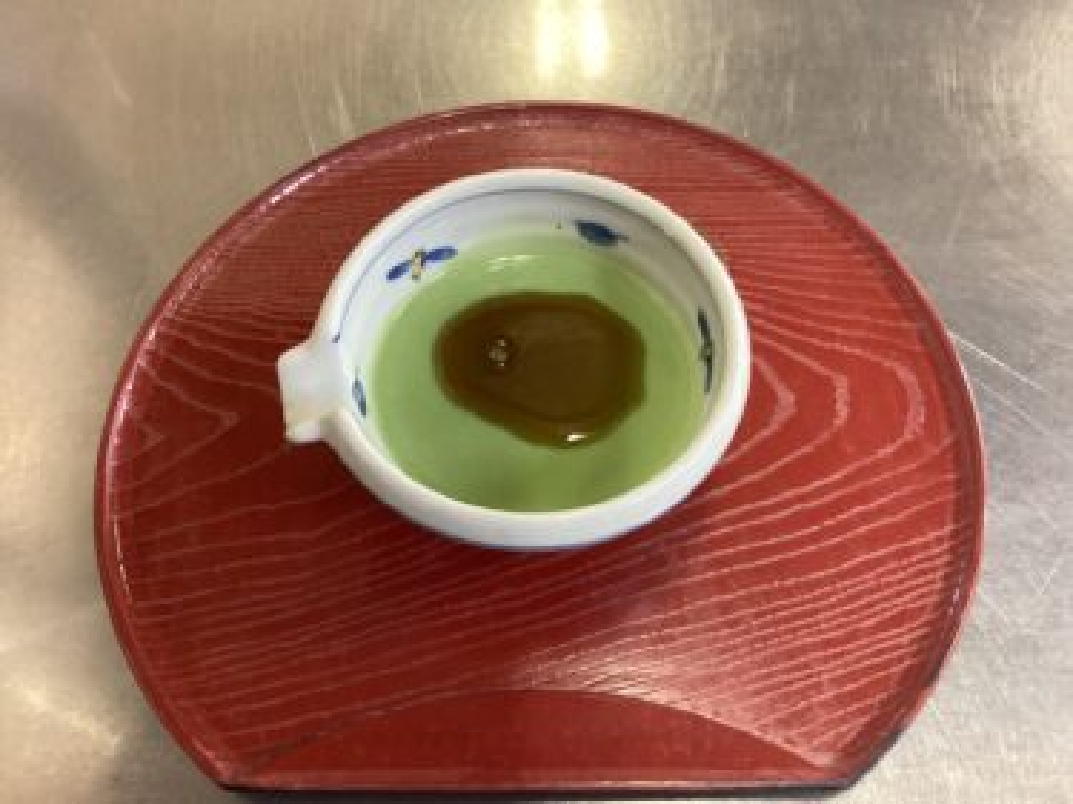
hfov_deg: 58.4
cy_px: 402
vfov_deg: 45.4
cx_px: 536
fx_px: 961
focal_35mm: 31
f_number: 2.4
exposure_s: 1/40
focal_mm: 3.3
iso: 320
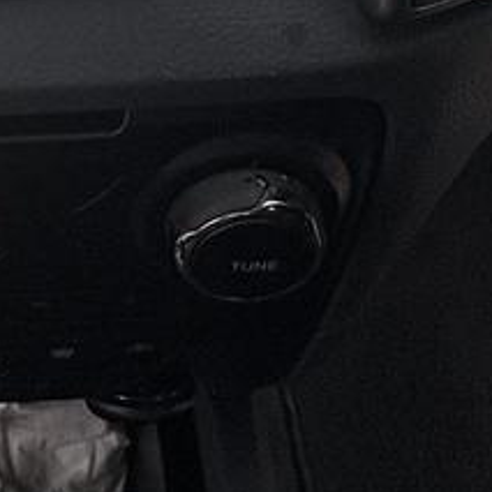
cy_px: -215
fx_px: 836
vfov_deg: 25.8
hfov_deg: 30.3
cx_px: -9
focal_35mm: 52
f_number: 2.2
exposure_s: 1/99
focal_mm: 2.22
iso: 100
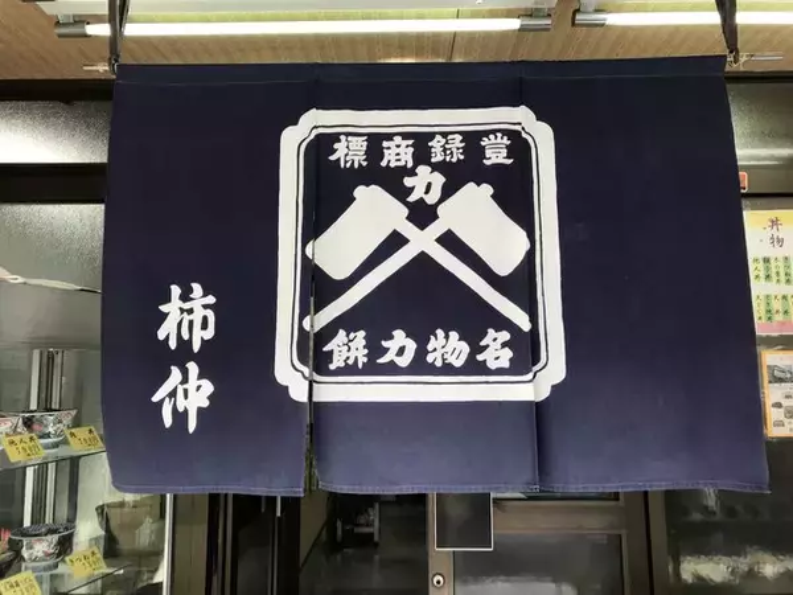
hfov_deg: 63.4
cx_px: 396
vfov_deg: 49.7
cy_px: 298
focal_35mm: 28
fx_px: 641
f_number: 1.8
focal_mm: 3.99
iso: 20
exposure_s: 1/117
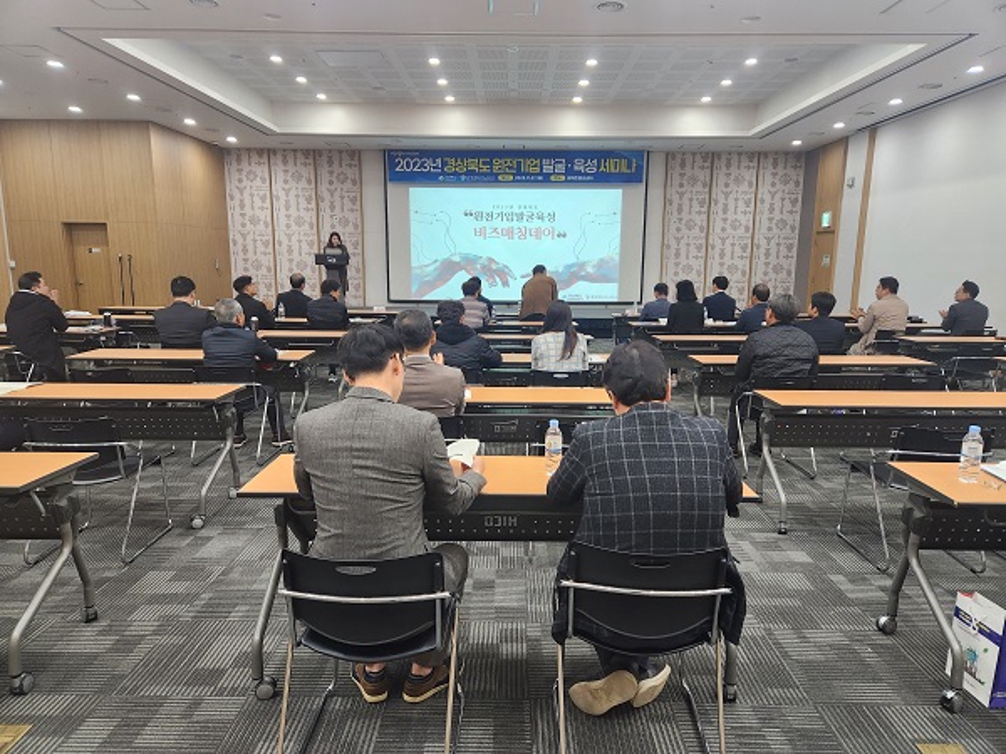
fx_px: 668
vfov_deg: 58.9
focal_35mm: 23
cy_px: 377
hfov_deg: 73.9
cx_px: 503
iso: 400
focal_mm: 5.4
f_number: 1.8
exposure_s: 1/120
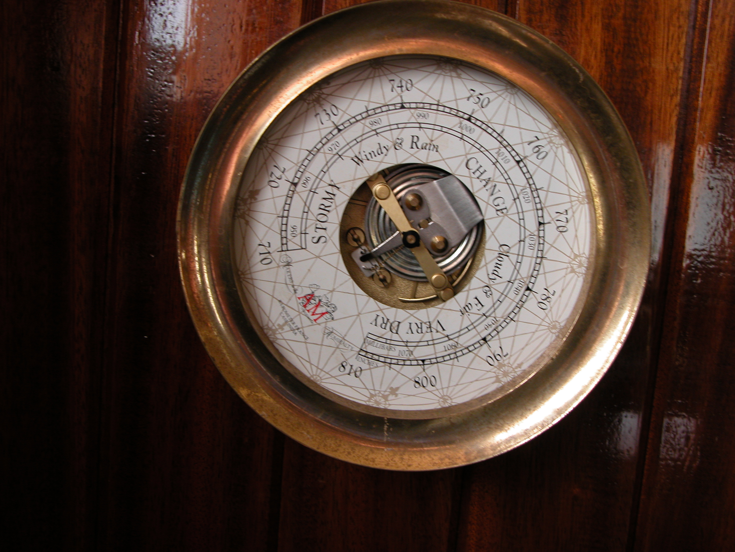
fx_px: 977
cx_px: 368
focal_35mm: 46
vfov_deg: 31.5
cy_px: 276
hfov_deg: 41.2
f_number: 3.3
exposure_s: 1/54.9
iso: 100
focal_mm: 11.6
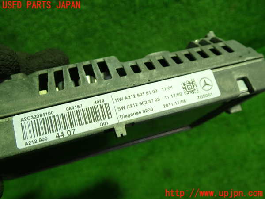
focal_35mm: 30
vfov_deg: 46.8
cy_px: 100
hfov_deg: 60.0
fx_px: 230
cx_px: 132
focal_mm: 5.4
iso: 200
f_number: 2.3
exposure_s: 1/50
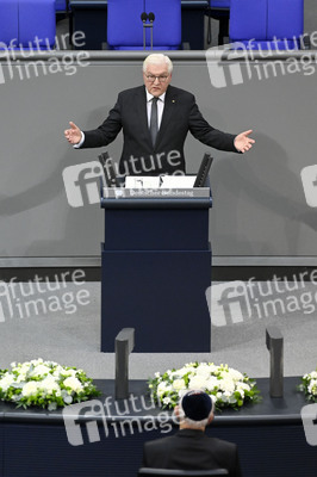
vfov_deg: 7.1
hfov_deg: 4.7
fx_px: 3837
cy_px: 238
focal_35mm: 290
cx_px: 158
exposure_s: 1/400
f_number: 5.6
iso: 10000
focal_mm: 290
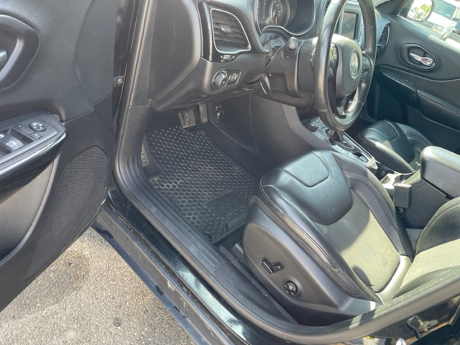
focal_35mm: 26
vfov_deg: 53.1
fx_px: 346
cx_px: 230
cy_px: 172
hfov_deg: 67.3
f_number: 1.6
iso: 64
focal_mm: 4.2
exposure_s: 1/121
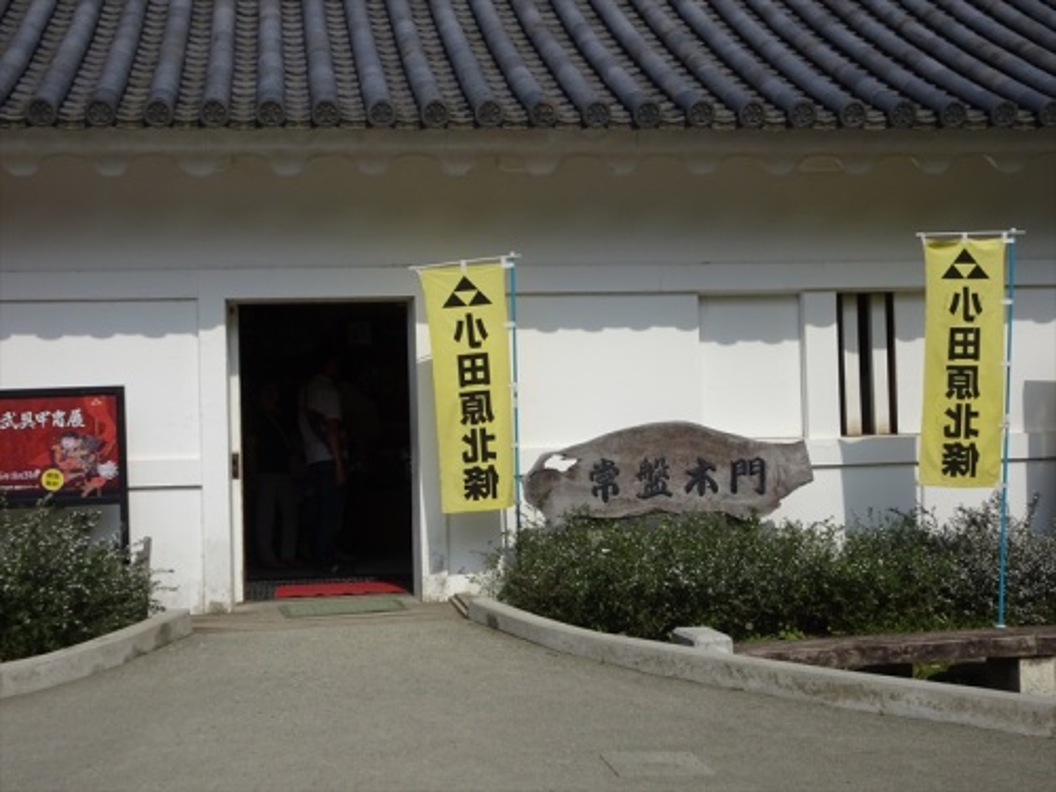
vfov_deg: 29.1
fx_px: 1525
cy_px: 396
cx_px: 528
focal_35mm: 50
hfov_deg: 38.2
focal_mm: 8.51
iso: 80
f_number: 4.5
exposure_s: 1/1000
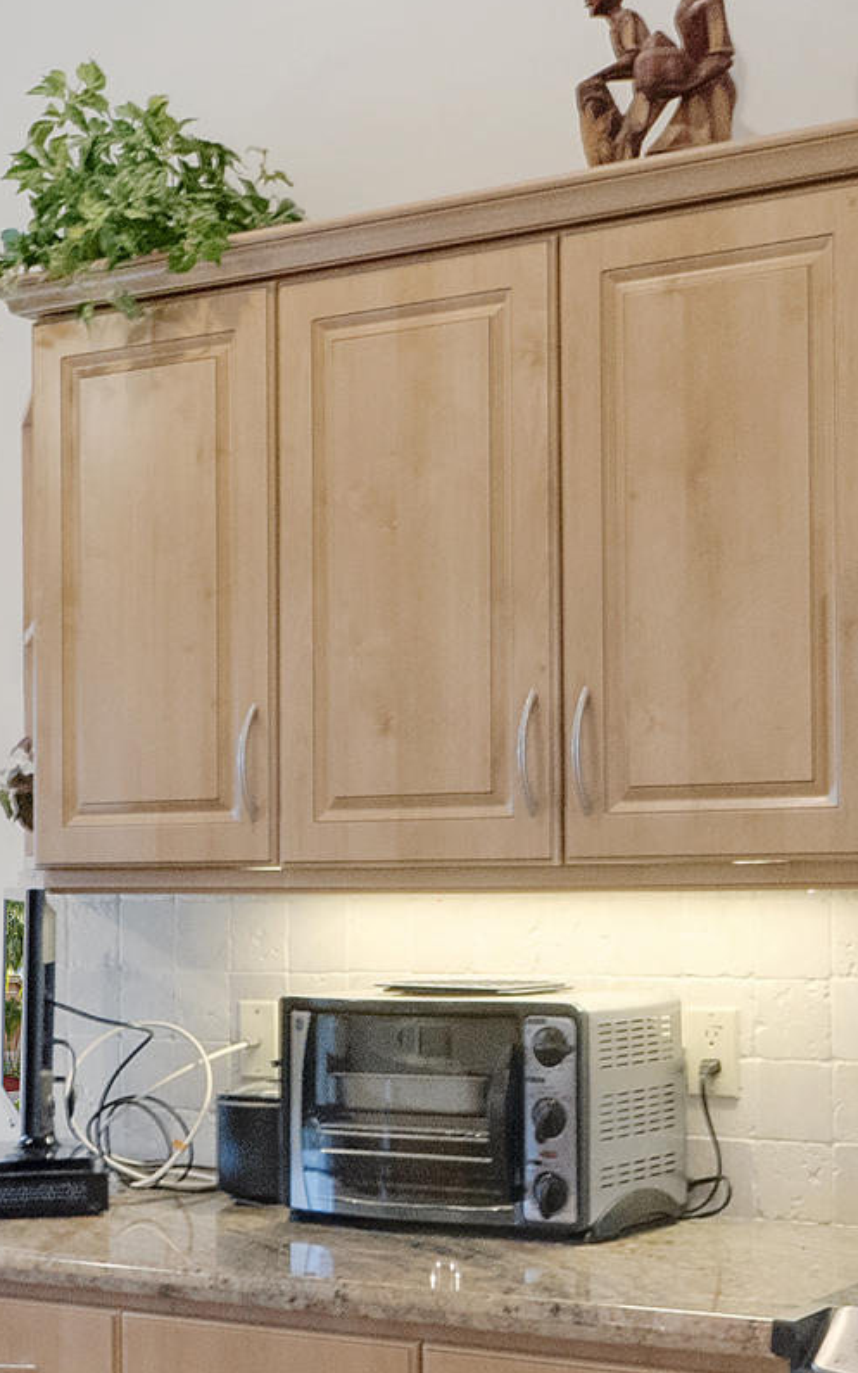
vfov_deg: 31.8
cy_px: 900
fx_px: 2394
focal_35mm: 64
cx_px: 438
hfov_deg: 20.3
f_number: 4
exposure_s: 1/60
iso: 200
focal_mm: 8
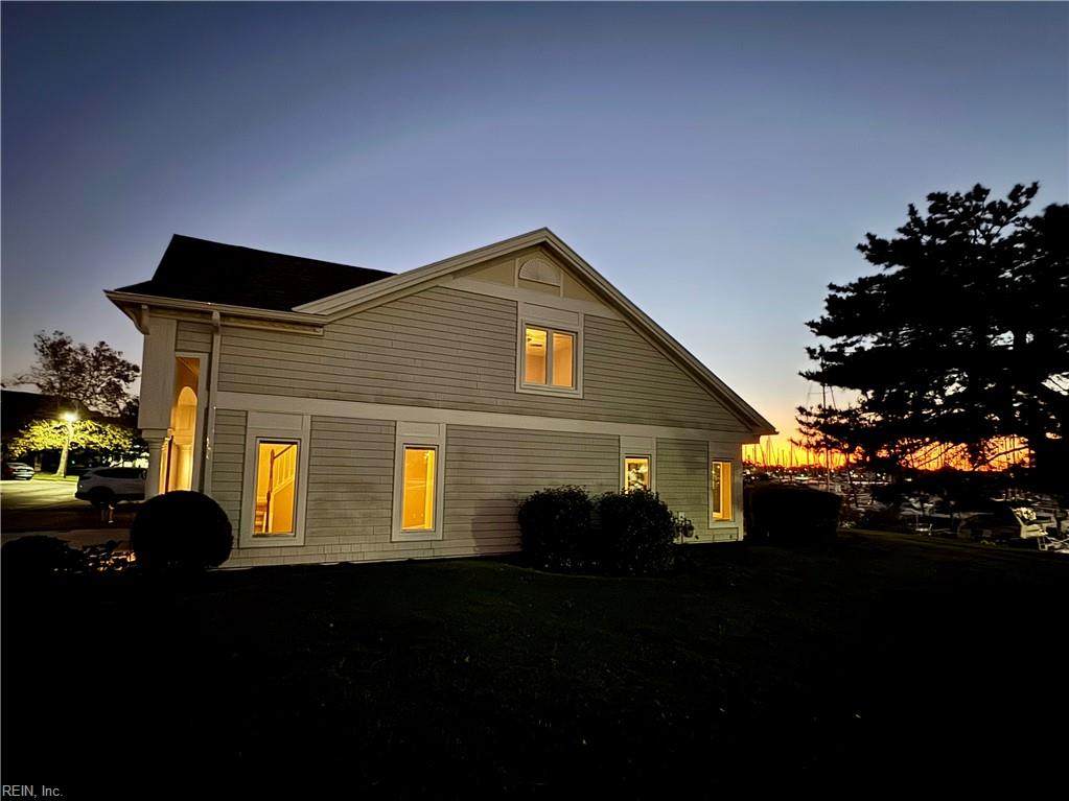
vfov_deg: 85.7
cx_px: 534
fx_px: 432
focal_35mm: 14
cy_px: 400
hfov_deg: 102.1
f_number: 2.2
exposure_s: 1/12
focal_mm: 2.22
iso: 1250
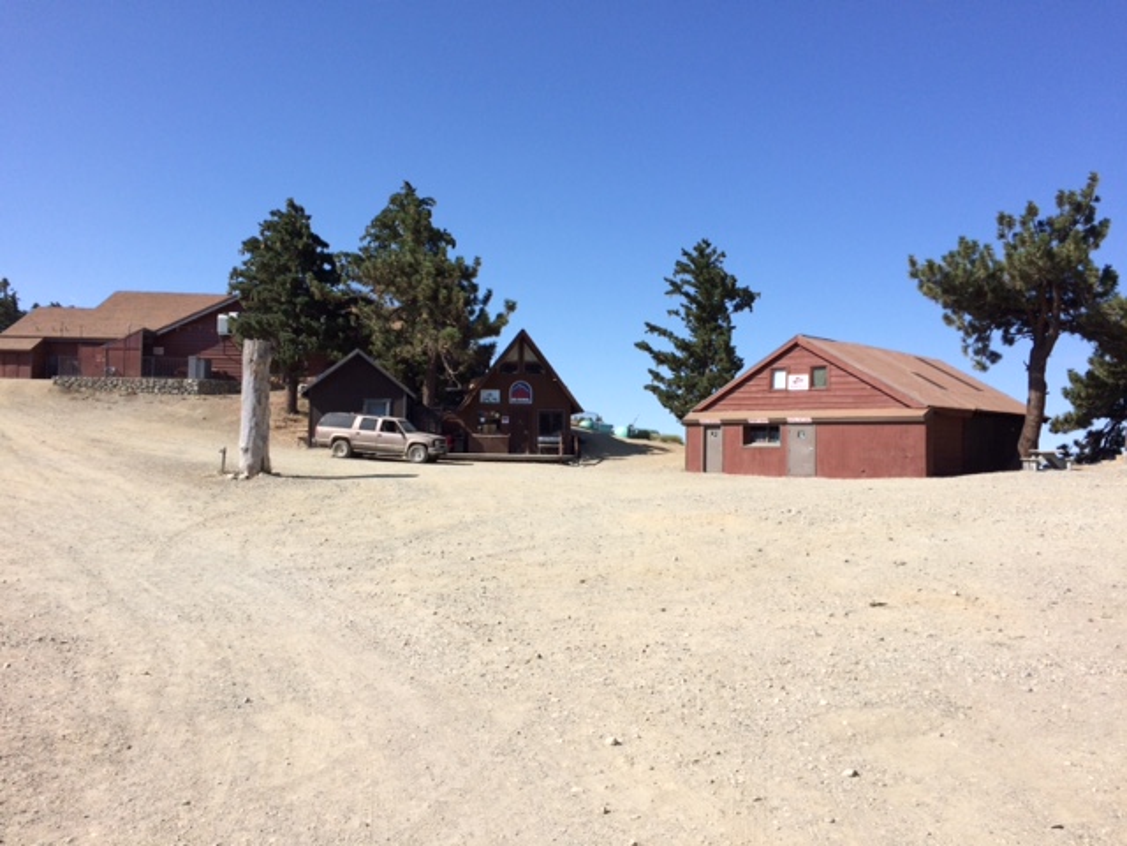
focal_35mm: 29
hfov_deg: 61.7
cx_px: 564
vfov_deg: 48.2
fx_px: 944
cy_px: 423
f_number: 2.2
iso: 32
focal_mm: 4.15
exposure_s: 1/2415
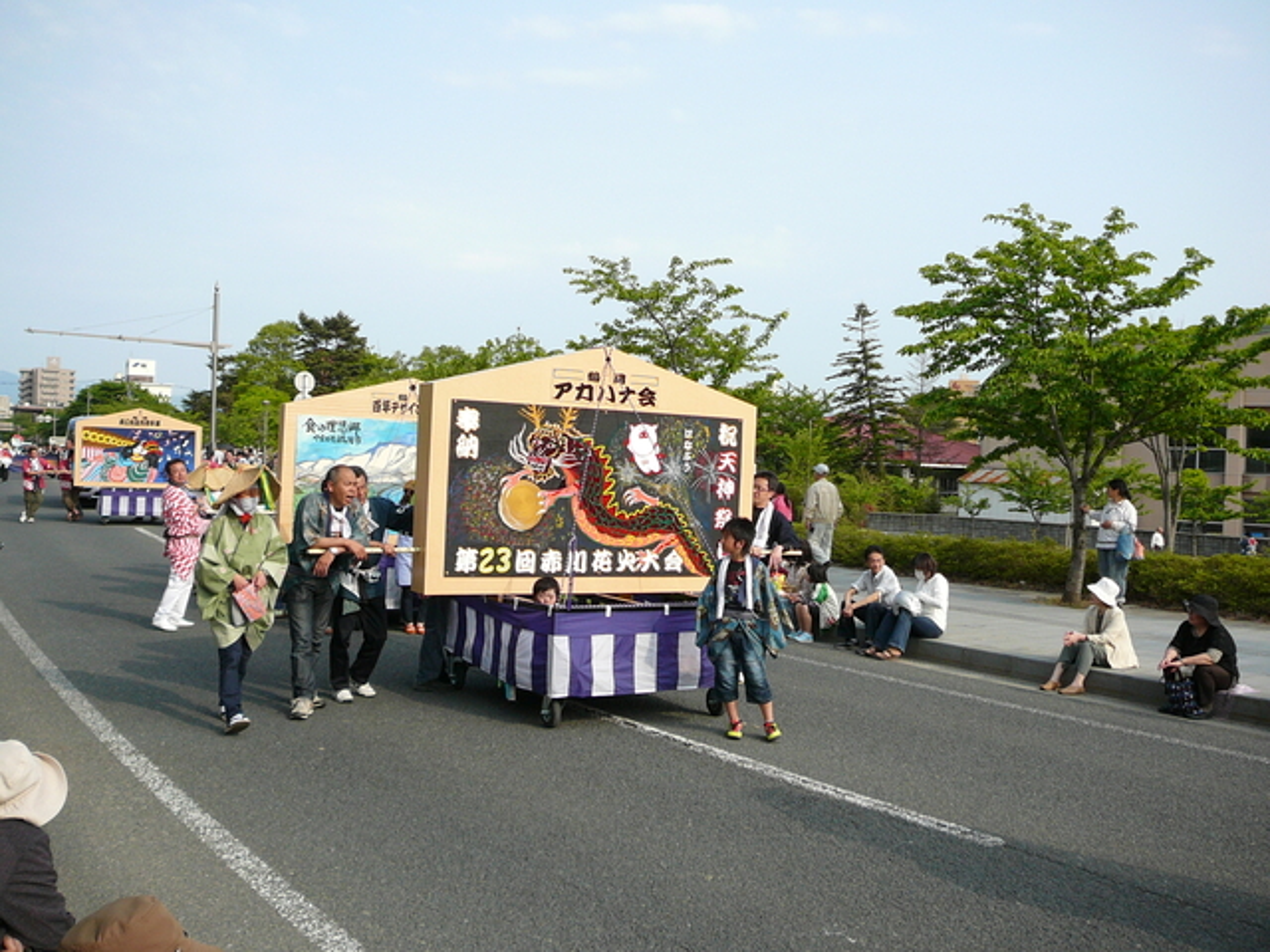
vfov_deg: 40.7
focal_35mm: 35
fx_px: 1284
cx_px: 635
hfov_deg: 52.6
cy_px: 476
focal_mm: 5.2
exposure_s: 1/1000
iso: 80
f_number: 2.8
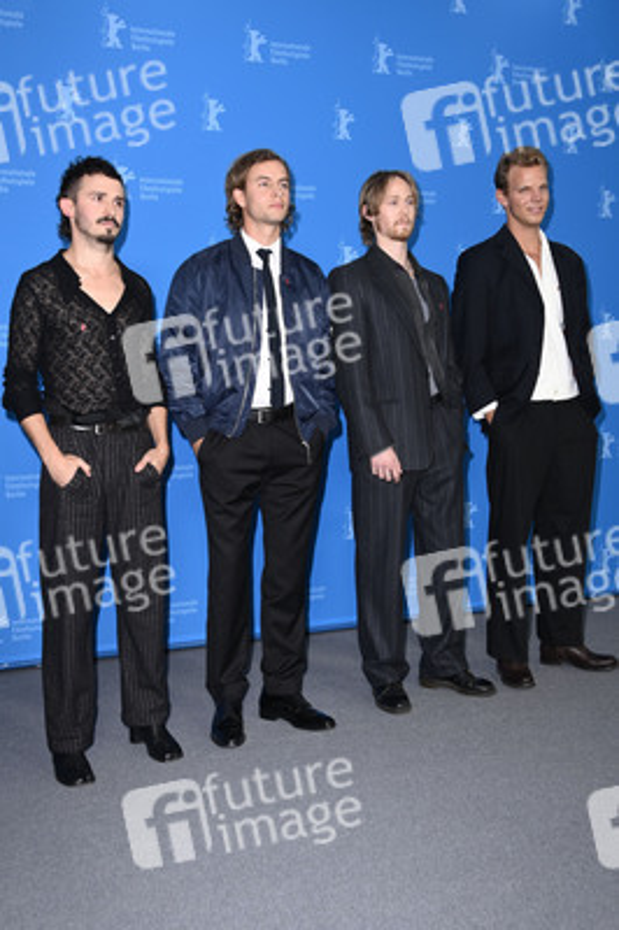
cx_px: 310
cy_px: 465
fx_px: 904
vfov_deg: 54.5
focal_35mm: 35
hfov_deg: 37.8
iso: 1000
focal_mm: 35
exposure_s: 1/250
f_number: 5.6
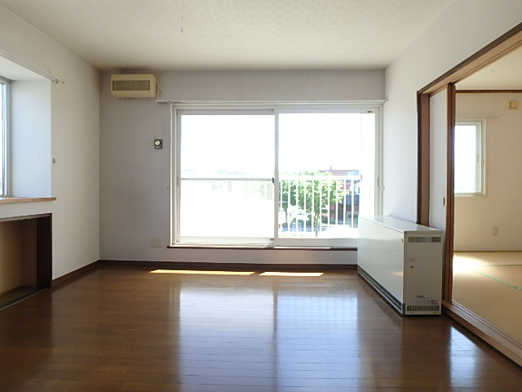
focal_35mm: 21
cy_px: 196
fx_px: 317
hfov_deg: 79.0
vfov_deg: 63.4
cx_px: 261
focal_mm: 3.7
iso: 125
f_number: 3.5
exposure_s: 1/125
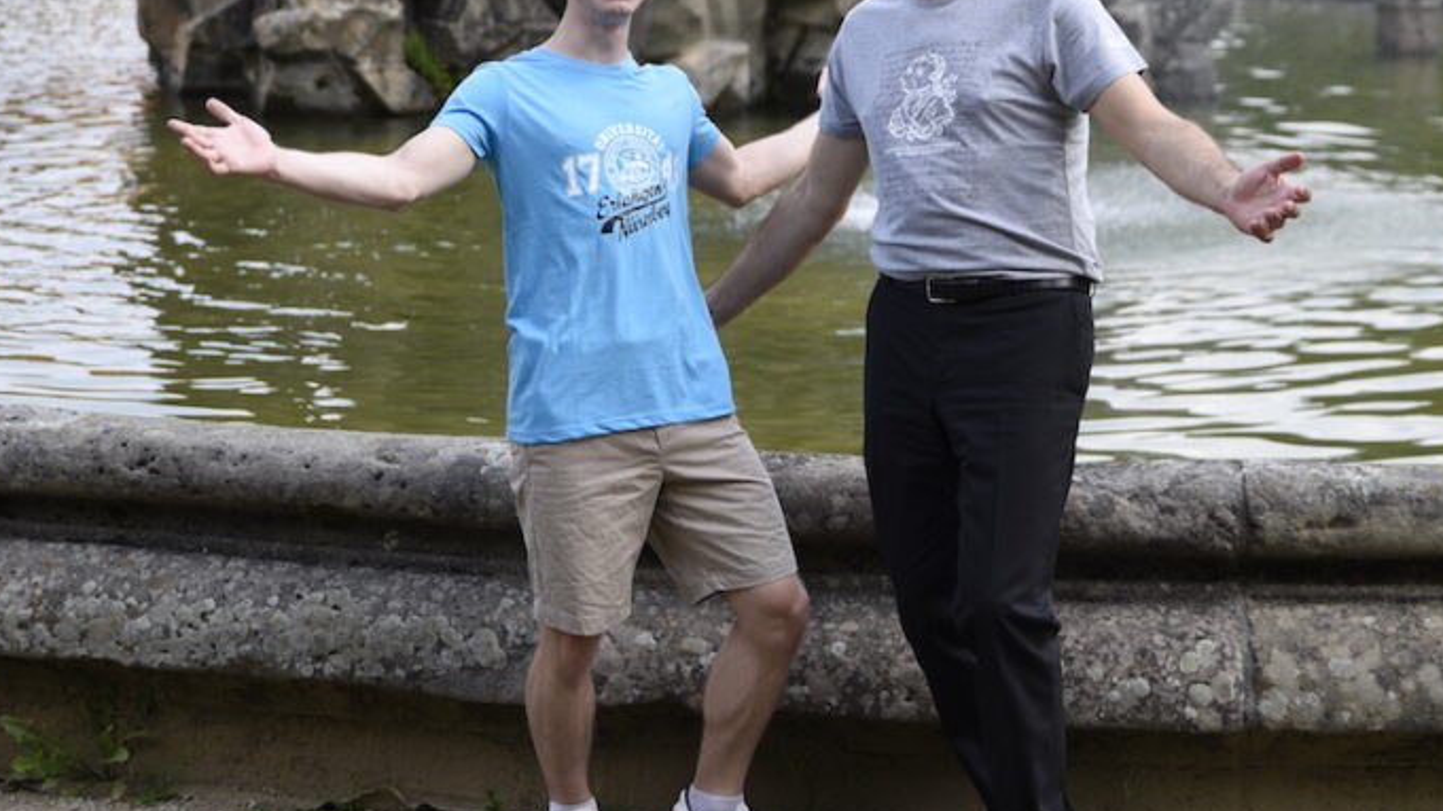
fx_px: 3137
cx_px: 856
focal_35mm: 82
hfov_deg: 25.9
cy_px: 140
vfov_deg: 14.6
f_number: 2.8
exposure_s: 1/400
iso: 100
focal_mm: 52
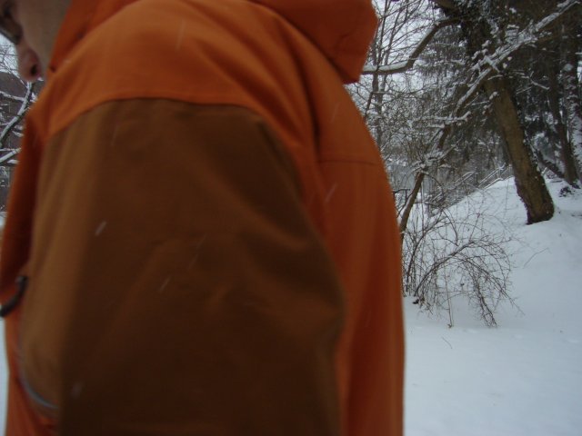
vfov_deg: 40.7
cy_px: 218
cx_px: 291
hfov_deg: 52.6
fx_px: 588
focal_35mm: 35
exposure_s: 1/160
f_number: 5.6
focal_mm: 5.8
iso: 100
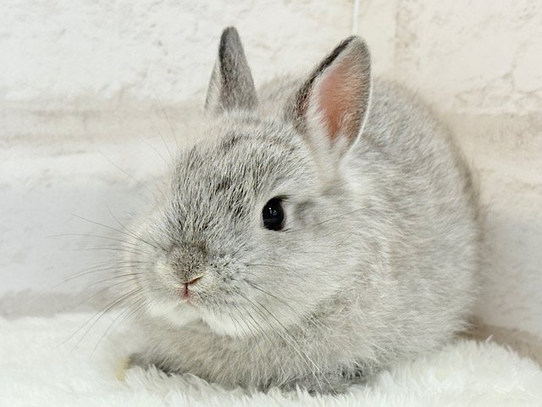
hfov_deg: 36.8
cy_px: 204
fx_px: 814
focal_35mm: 52
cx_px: 271
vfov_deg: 28.0
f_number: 1.6
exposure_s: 1/100
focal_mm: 5.96
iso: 100
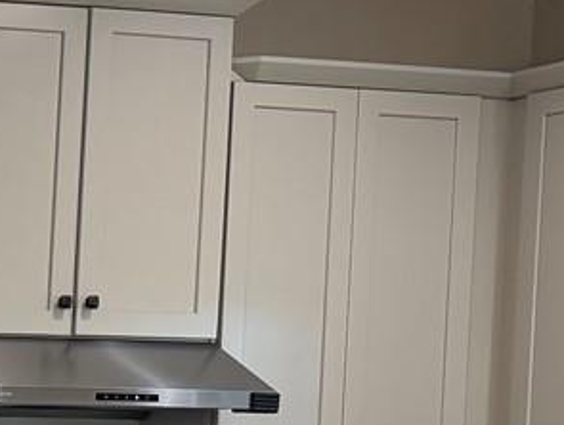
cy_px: 530
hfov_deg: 12.9
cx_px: -610
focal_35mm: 130
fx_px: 2121
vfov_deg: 11.2
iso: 200
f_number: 1.78
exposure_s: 1/154
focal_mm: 6.76
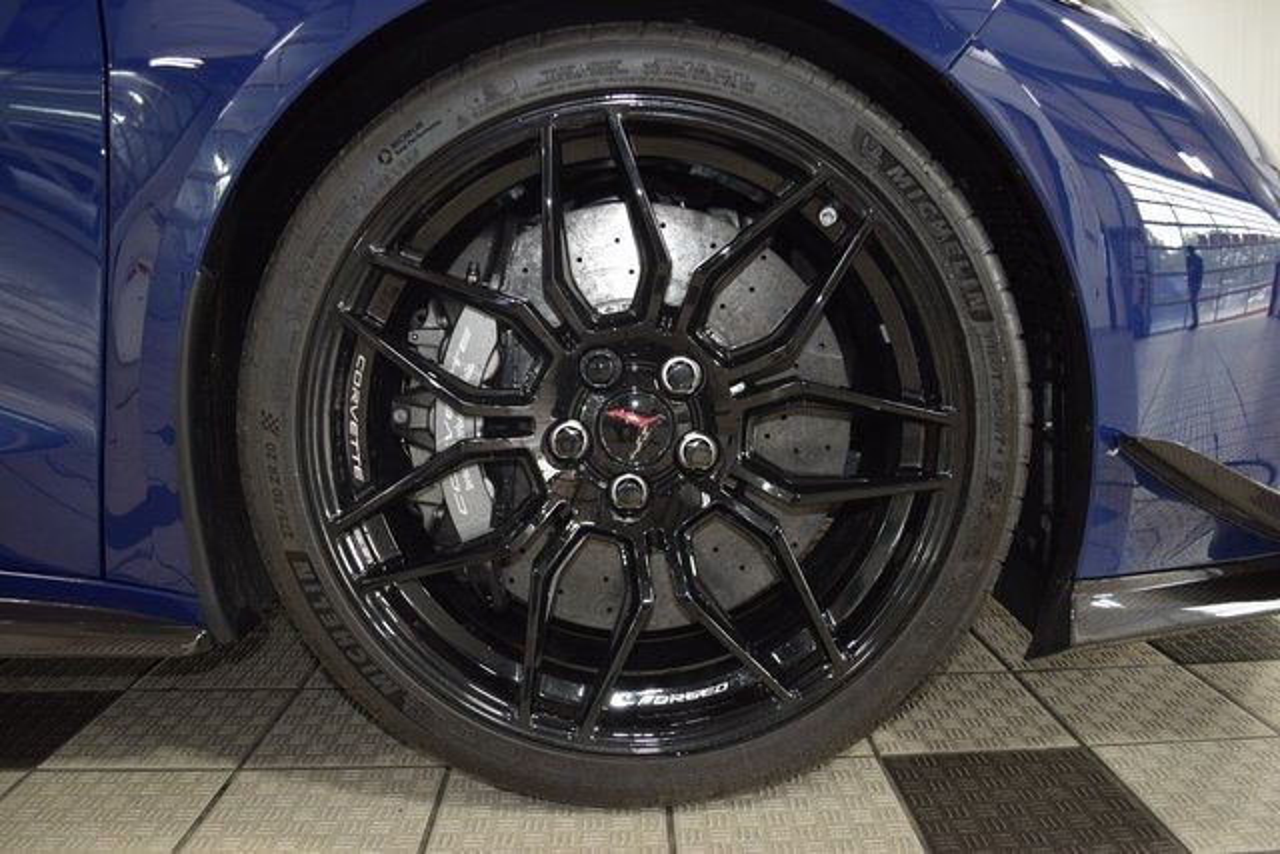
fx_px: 1067
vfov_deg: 43.6
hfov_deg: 61.9
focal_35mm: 30
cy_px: 427
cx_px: 640
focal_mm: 20
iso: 720
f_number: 3.8
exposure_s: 1/30
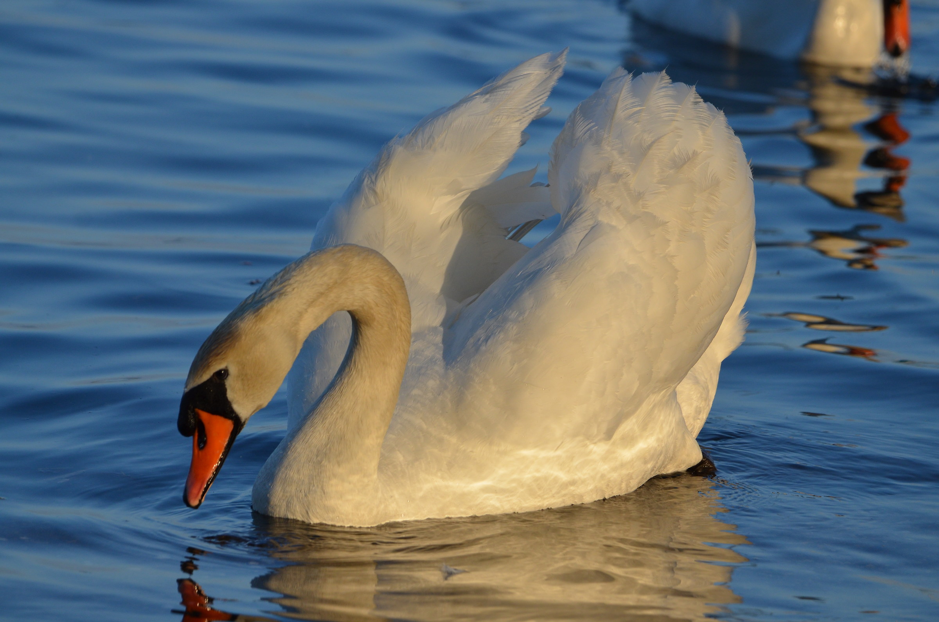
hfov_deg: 7.2
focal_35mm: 285
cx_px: 470
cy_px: 311
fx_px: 7417
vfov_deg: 4.8
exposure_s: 1/1600
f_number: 6.3
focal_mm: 190
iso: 400
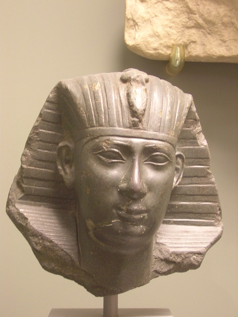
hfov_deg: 14.8
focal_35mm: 100
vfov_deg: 19.6
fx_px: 917
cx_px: 119
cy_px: 158
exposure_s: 1.13
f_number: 4.5
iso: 200
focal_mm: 13.1
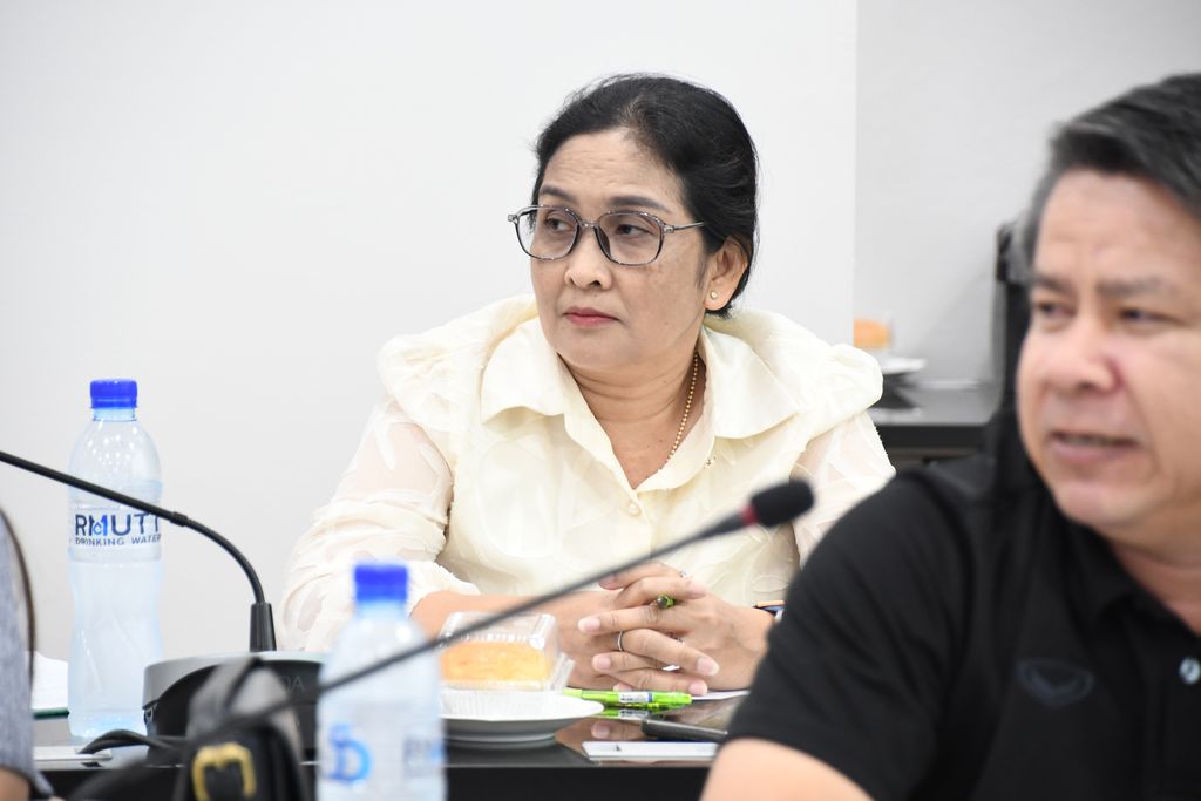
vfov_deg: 5.7
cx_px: 600
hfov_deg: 8.6
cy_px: 400
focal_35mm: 240
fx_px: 8007
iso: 1600
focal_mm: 160
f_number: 6
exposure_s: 1/25
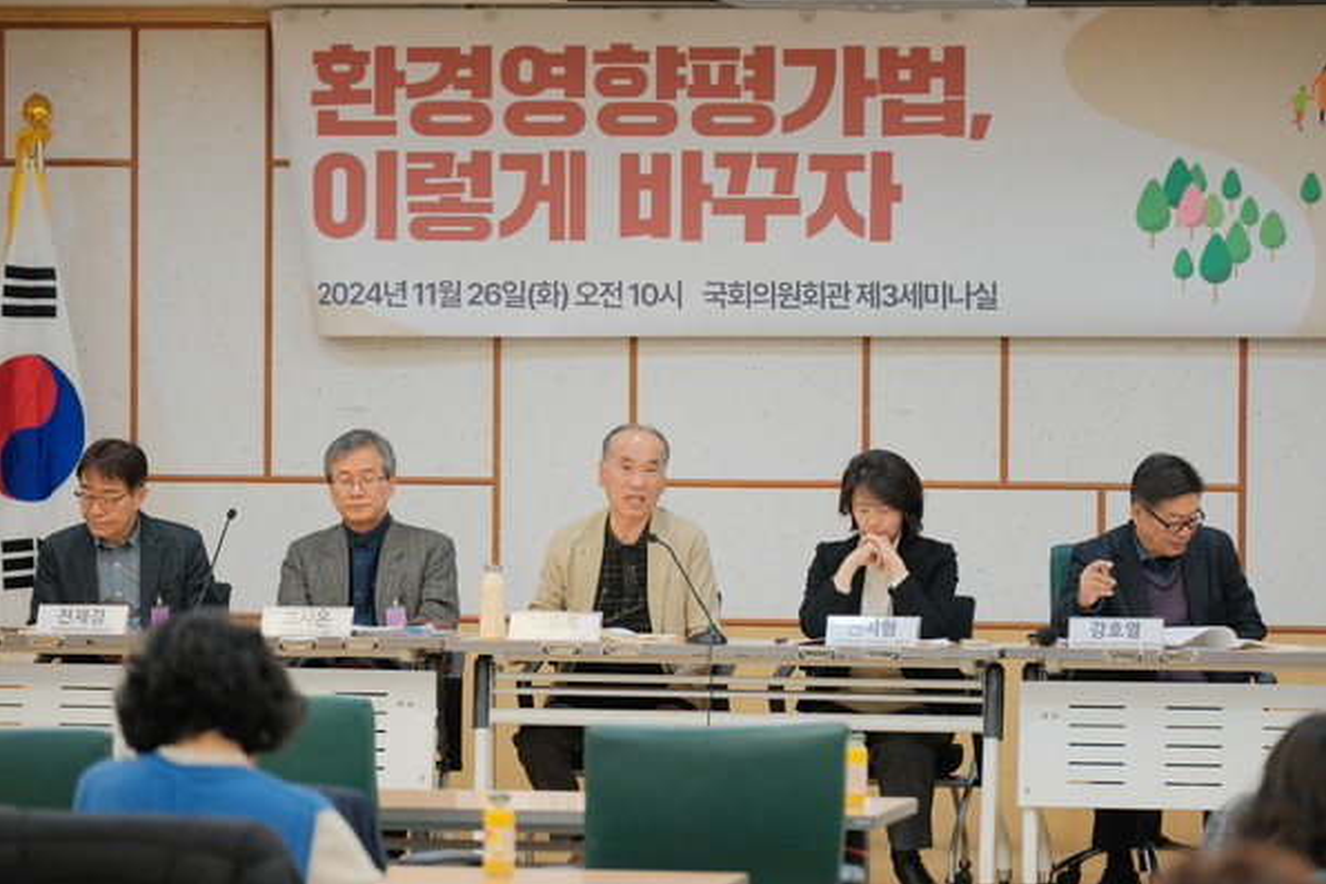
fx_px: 5450
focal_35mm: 148
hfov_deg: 13.9
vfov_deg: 9.3
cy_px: 441
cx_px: 665
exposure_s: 1/240
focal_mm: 98.2
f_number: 2.8
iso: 1000
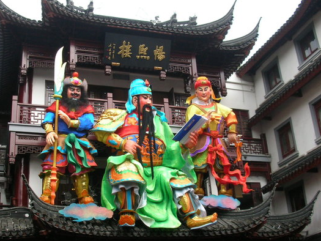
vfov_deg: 30.2
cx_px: 120
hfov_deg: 39.4
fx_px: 445
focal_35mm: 48
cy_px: 138
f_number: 3
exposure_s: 1/233
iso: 50
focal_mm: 5.8
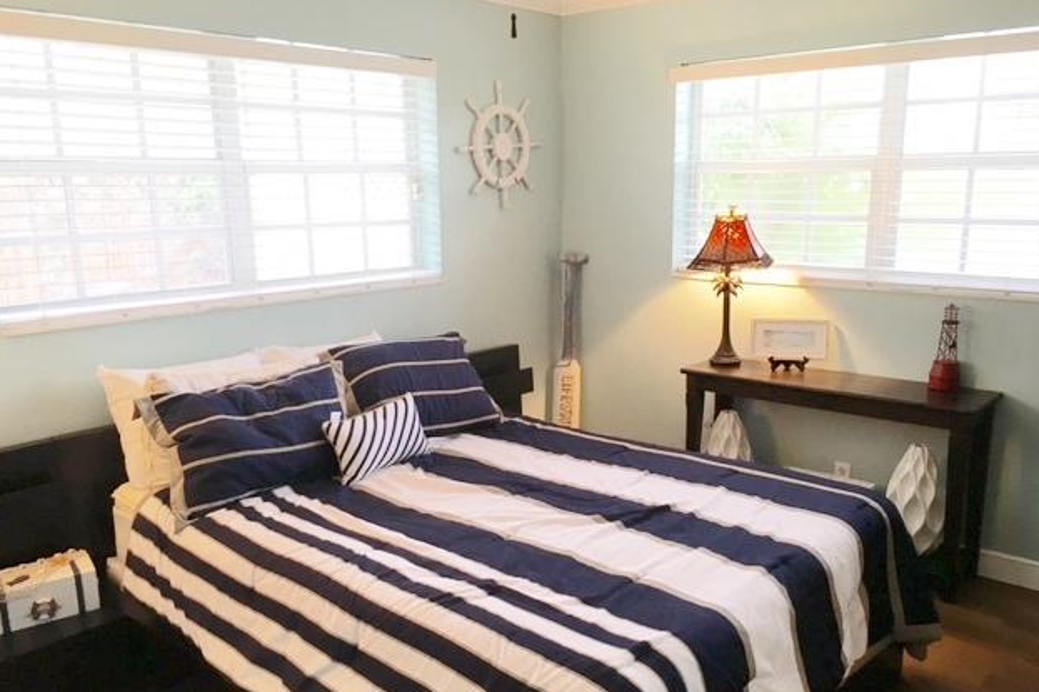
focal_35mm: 31
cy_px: 387
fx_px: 894
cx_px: 530
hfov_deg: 60.3
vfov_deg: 42.2
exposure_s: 1/30
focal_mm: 4.15
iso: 80
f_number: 2.2
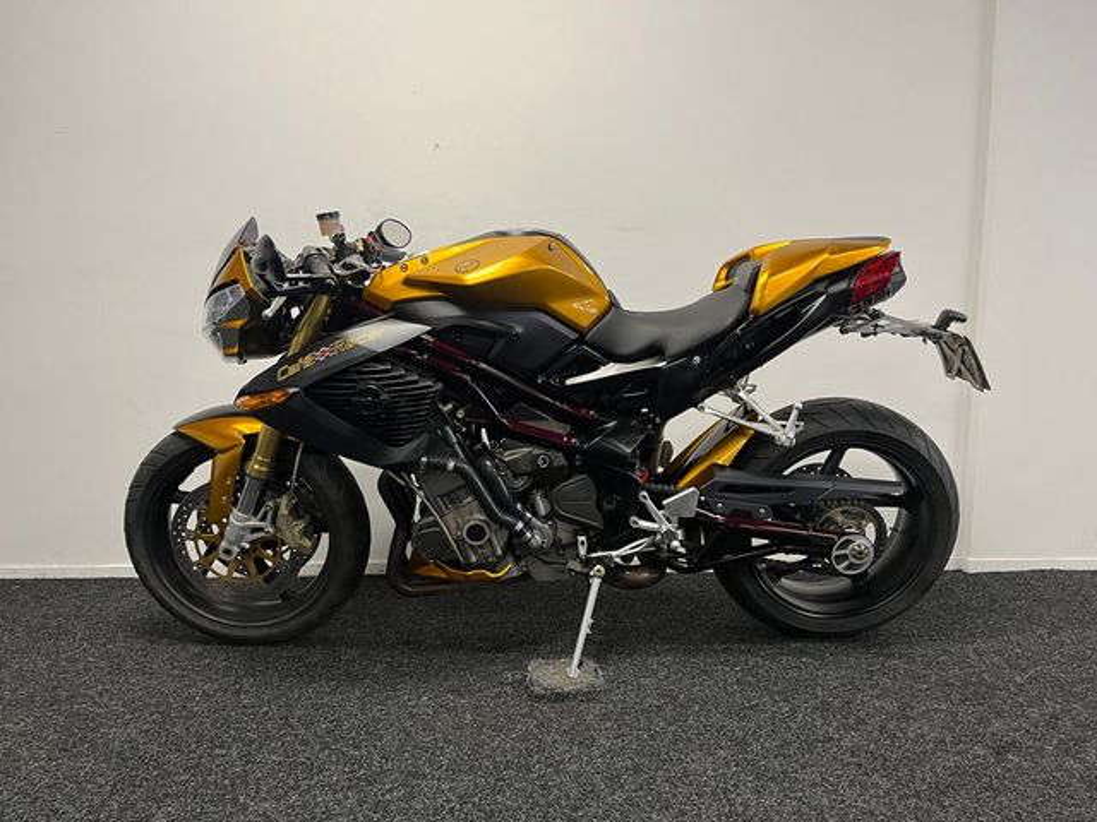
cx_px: 548
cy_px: 411
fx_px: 824
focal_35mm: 26
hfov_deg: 67.3
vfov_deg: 53.1
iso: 80
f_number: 1.6
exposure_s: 1/50
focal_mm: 5.1
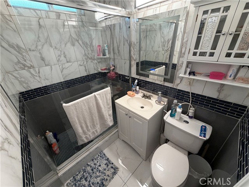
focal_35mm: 14
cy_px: 94
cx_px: 124
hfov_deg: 102.1
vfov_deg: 85.7
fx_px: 101
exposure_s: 1/60
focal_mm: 2.22
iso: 250
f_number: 2.2
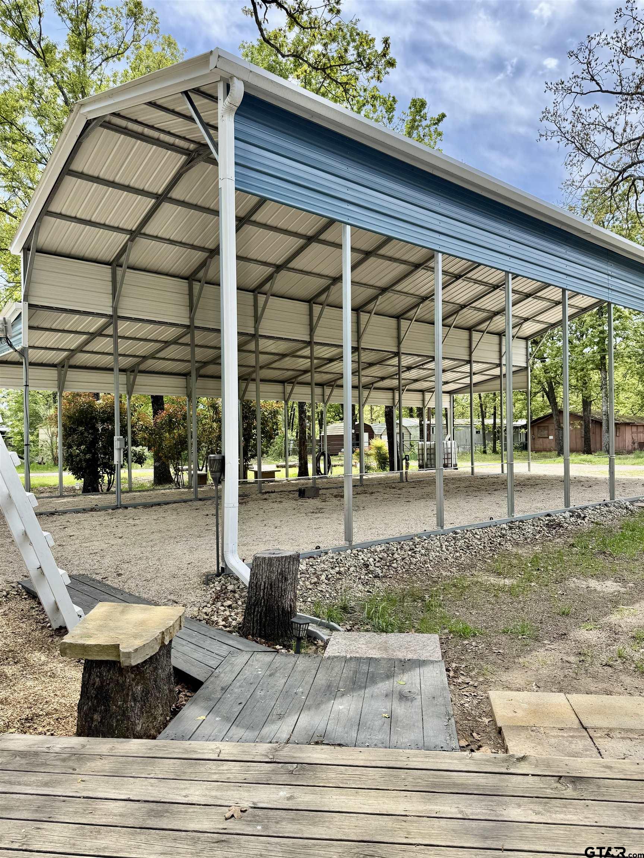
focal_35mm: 24
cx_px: 322
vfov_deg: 71.6
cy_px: 429
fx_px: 595
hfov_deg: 56.8
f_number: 1.78
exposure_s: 1/1560
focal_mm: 6.76
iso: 80
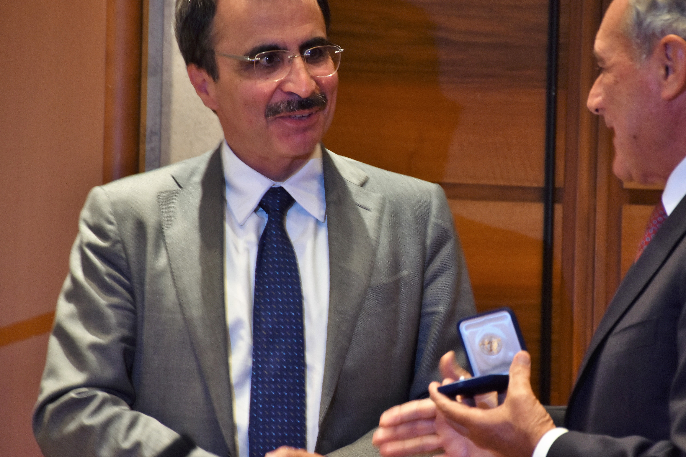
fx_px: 3925
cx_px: 402
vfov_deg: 6.7
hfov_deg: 10.0
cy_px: 236
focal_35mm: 206
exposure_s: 1/20
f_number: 5.6
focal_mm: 116
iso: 640
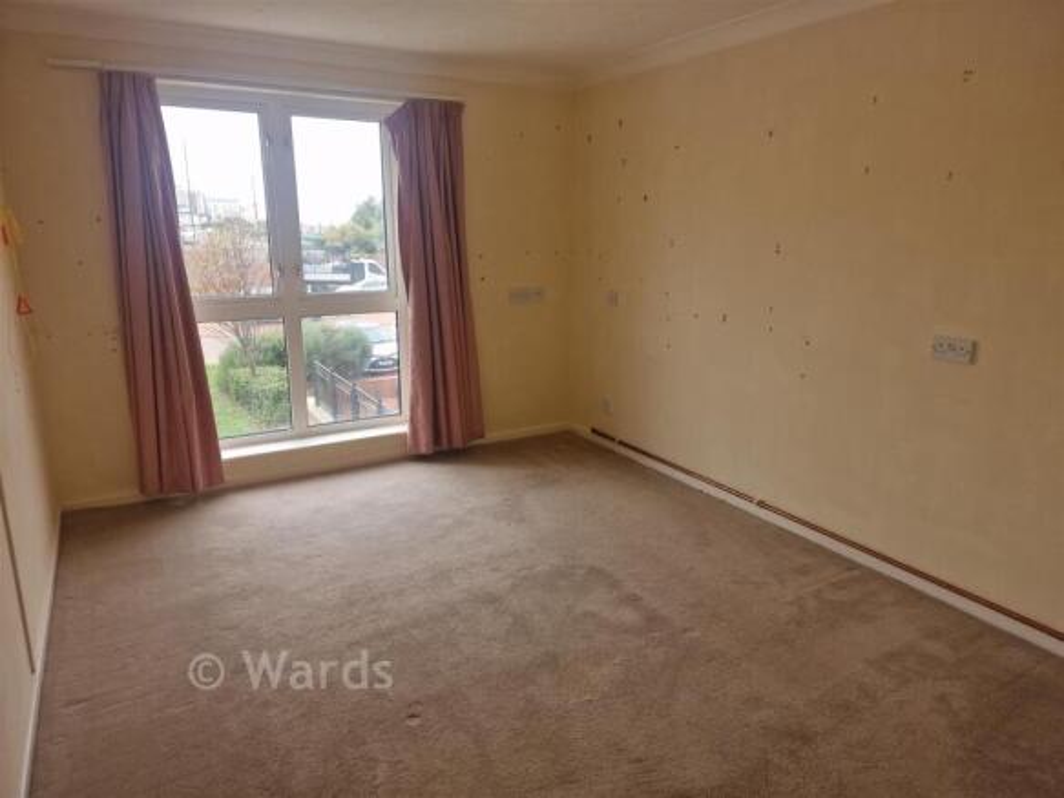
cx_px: 532
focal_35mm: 23
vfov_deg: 58.9
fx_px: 707
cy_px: 399
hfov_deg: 73.9
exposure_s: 1/180
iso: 50
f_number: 1.8
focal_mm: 6.4
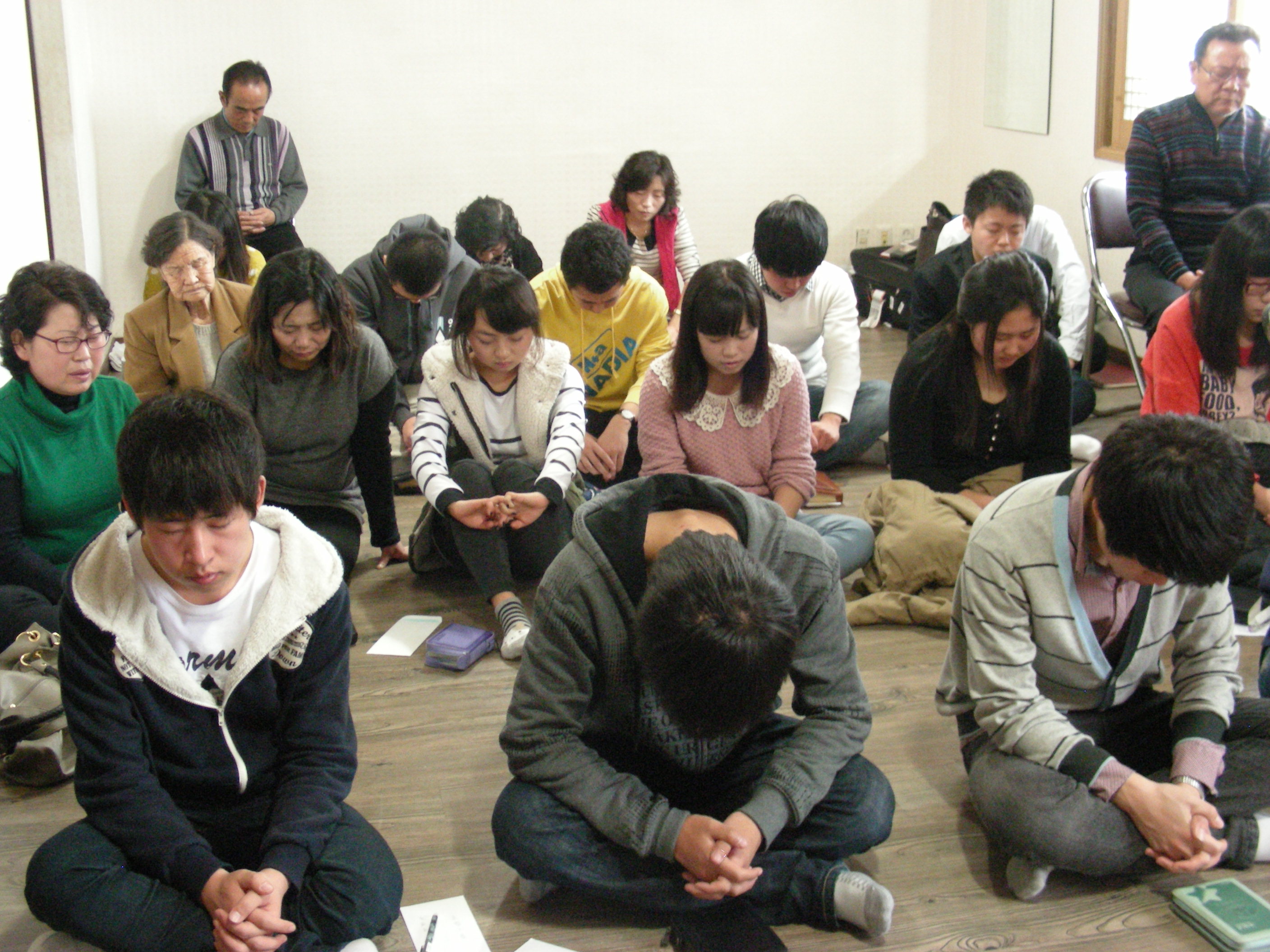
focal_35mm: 44
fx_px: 1614
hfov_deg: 42.9
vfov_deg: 32.9
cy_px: 476
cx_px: 635
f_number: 3.5
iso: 454
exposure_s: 1/8
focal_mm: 7.4
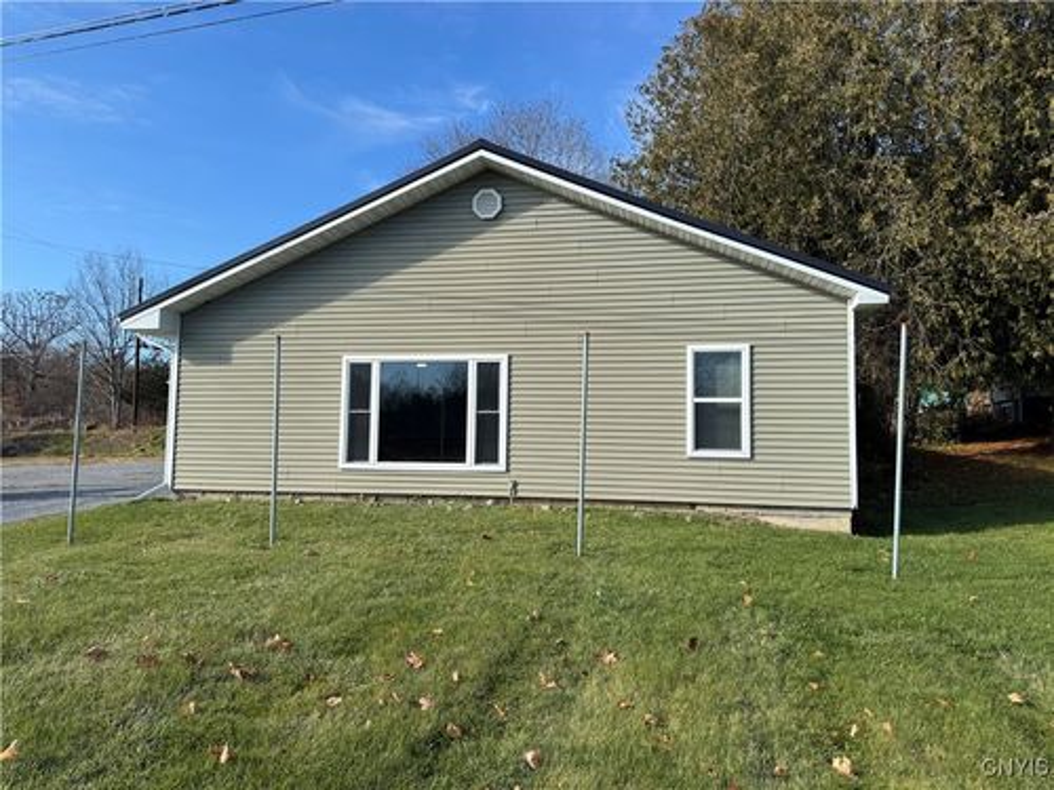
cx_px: 527
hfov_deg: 71.6
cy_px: 395
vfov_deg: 56.8
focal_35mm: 24
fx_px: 731
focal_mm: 6.76
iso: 80
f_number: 1.78
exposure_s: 1/2833
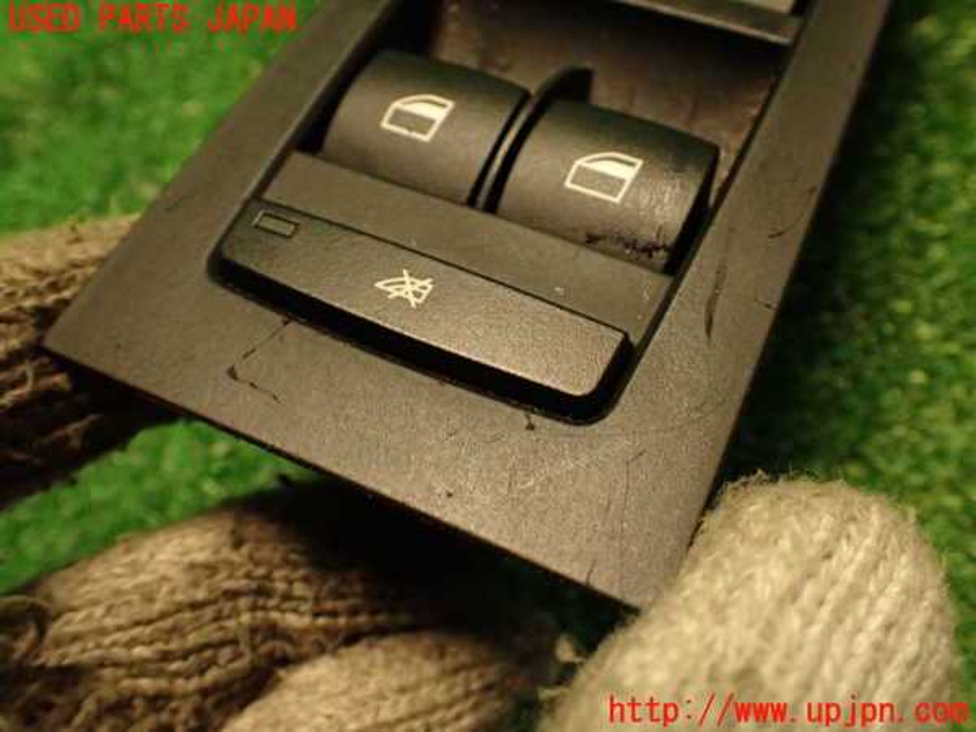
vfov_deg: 44.2
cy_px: 366
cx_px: 488
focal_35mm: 32
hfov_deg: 56.8
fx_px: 902
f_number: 2.4
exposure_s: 1/30
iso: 400
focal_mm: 5.79
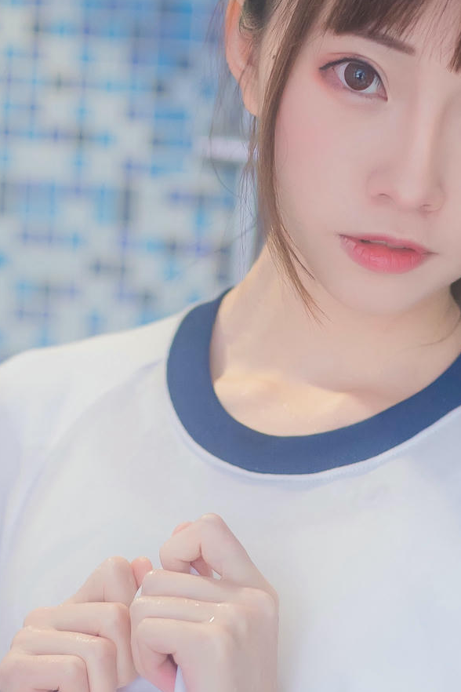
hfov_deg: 11.5
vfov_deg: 16.8
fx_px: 2286
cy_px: 729
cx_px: 296
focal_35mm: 119
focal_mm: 35
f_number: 1.8
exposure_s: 1/200
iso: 2000
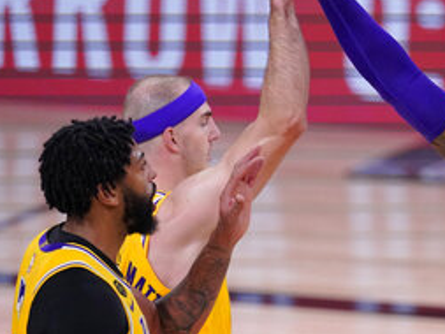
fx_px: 15009
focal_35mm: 1167
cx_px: 355
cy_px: 122
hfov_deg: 1.7
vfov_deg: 1.3
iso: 8000
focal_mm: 600
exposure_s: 1/2000
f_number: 4
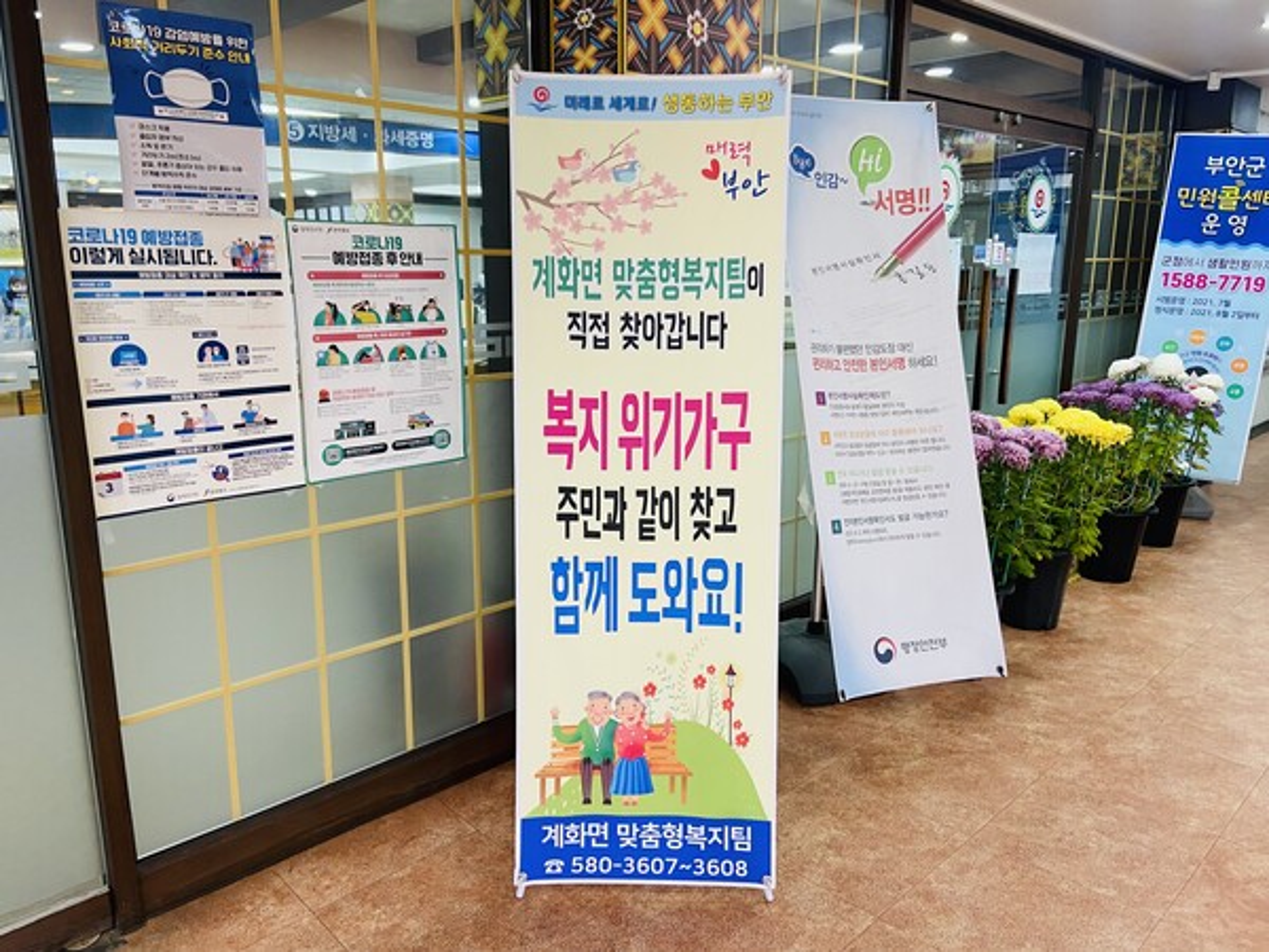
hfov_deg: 67.3
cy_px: 476
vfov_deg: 53.1
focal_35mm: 26
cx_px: 634
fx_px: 953
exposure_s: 1/60
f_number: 1.8
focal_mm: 4.25
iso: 100
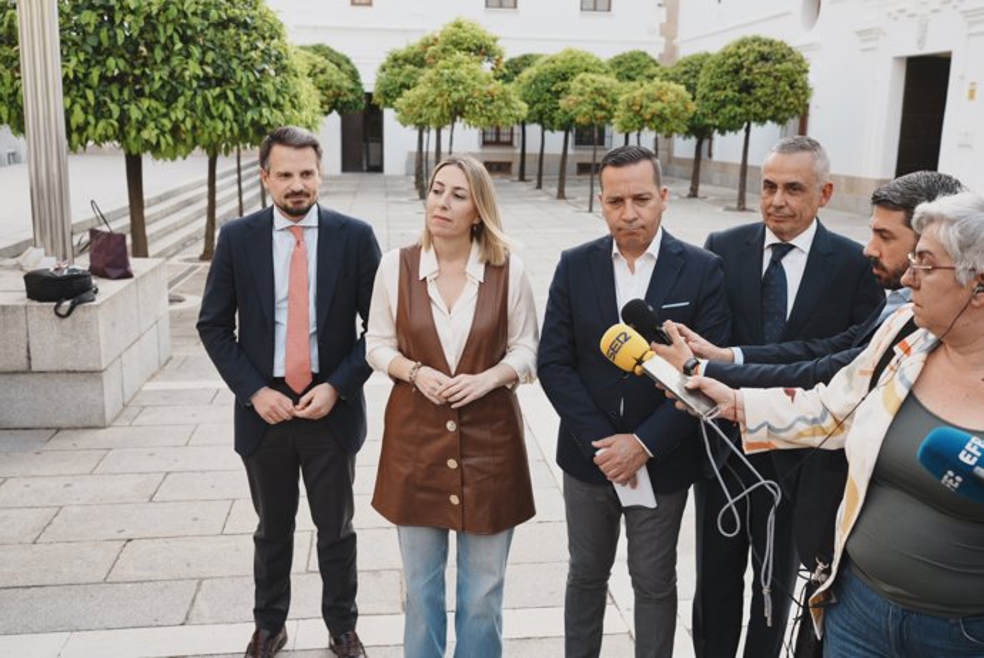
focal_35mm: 35
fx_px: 957
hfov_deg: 54.4
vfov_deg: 37.9
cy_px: 329
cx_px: 492
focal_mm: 35
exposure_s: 1/160
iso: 160
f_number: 4
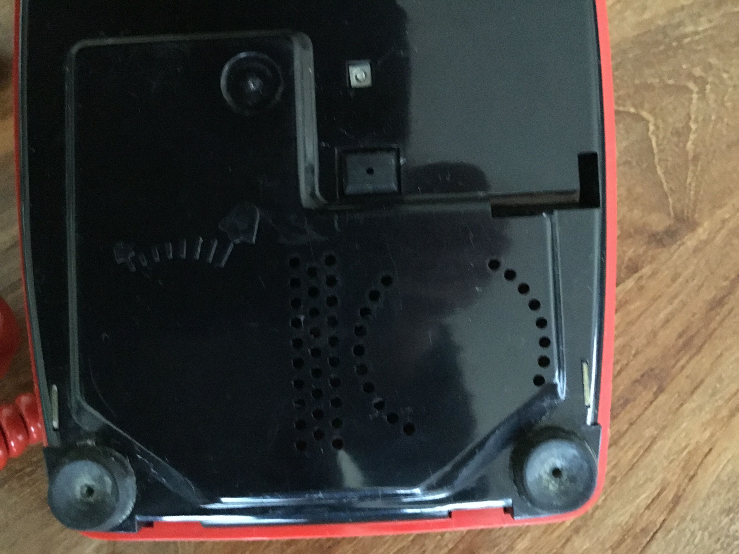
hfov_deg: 58.4
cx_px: 370
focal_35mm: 31
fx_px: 662
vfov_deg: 45.4
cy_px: 277
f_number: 2.4
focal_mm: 3.3
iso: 800
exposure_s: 1/17
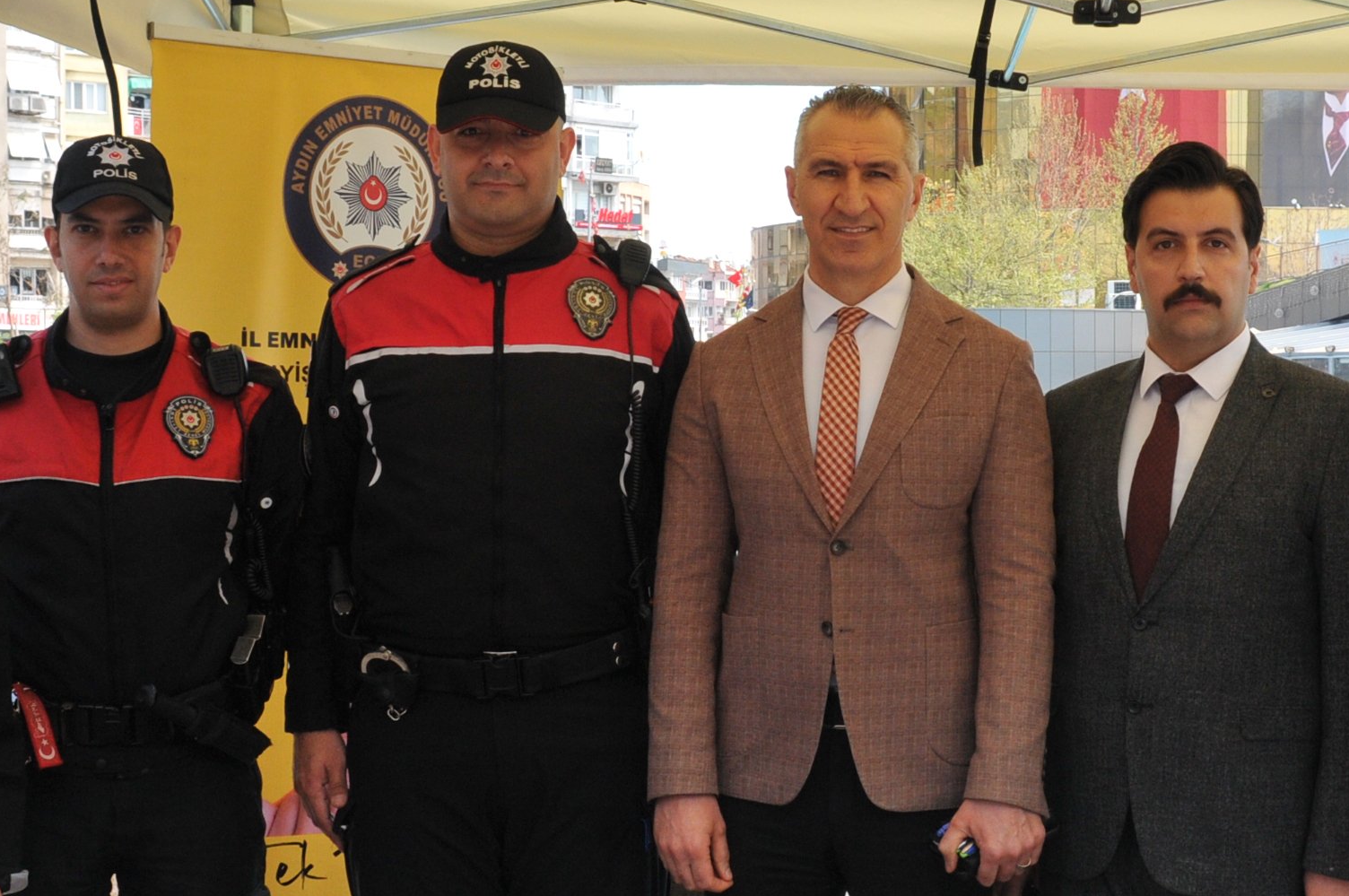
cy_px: 463
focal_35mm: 77
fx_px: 2882
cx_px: 879
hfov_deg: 26.2
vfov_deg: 17.7
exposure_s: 1/250
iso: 500
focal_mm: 24
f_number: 8
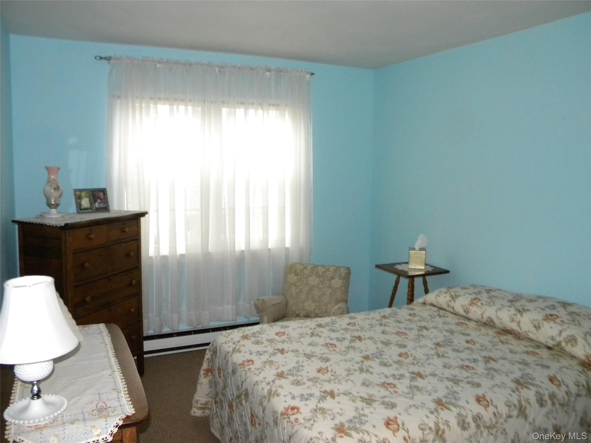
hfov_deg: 63.4
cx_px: 296
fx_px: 478
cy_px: 222
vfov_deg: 49.7
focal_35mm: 28
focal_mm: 5
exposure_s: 1/26
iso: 400
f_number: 3.5
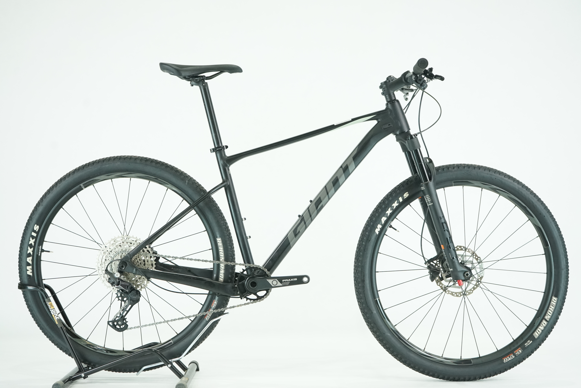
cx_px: 290
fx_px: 904
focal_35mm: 56
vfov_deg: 24.2
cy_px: 194
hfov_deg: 35.6
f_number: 5.6
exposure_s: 1/200
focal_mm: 56
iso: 2500
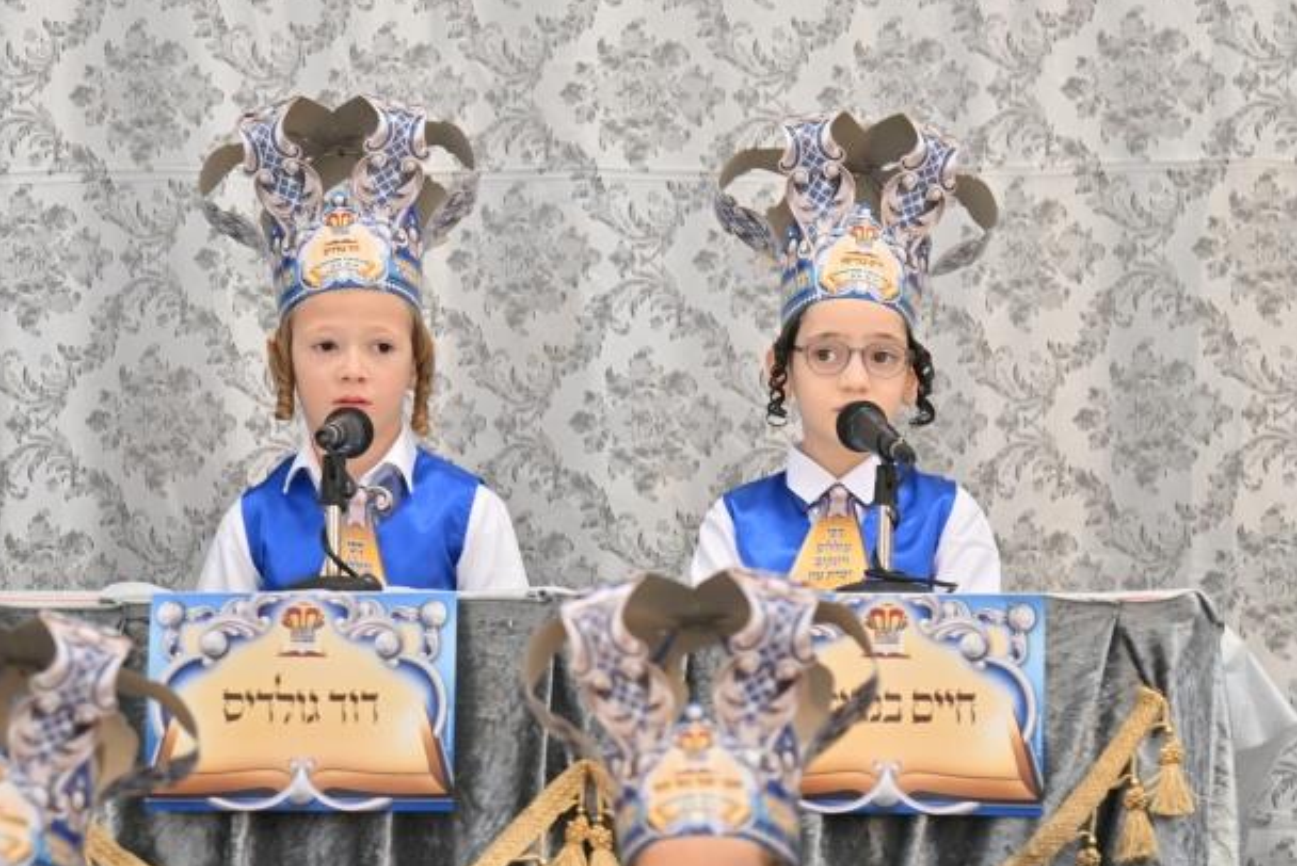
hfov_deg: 10.2
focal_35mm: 202
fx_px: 7281
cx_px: 666
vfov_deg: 6.8
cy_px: 340
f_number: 4
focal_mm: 120
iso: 250
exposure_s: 1/160
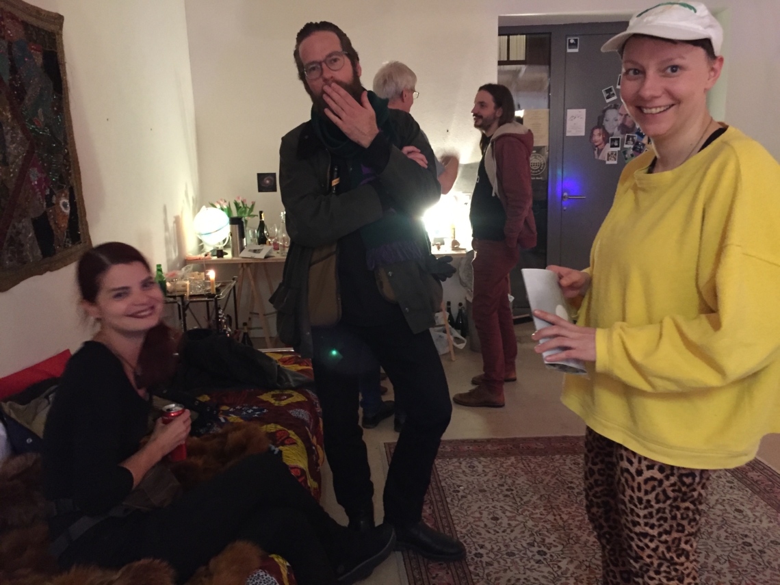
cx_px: 390
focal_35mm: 29
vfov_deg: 48.2
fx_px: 653
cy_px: 292
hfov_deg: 61.7
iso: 640
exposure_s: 1/17
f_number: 2.2
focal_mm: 4.15
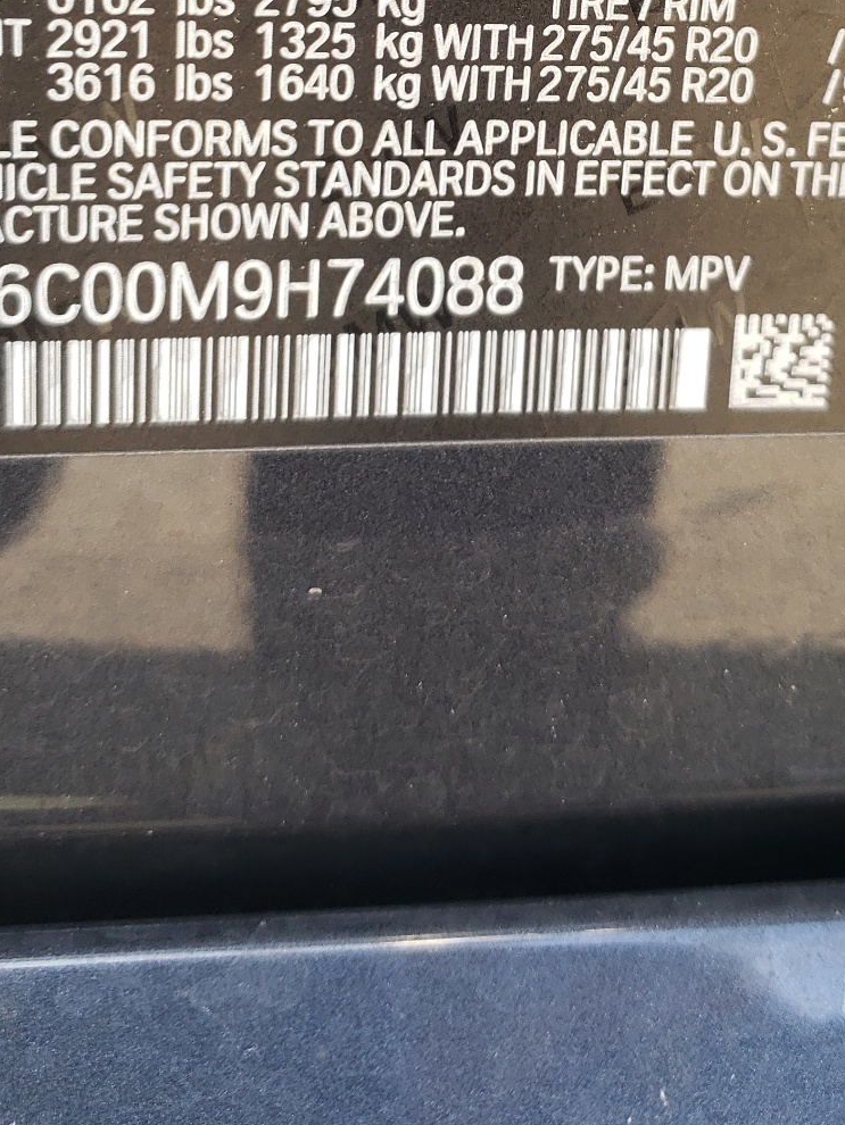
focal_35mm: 56
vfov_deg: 31.7
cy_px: -1
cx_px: 496
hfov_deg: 26.1
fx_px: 1822
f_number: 1.5
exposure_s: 1/152
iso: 50
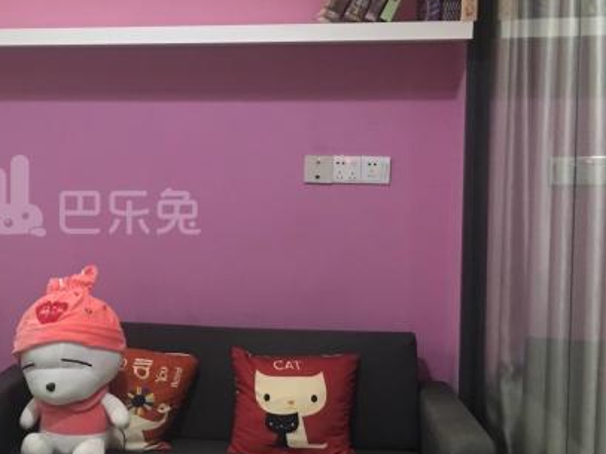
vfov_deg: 25.6
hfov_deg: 32.4
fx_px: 998
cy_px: 196
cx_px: 82
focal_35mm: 57
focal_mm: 4.15
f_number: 2.2
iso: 125
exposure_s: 1/8
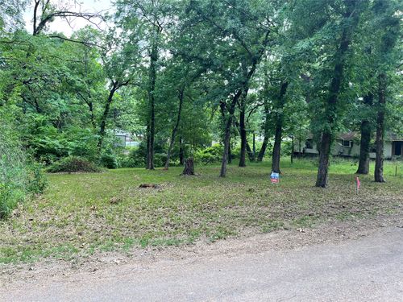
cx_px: 202
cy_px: 151
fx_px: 303
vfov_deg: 53.1
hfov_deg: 67.3
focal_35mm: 26
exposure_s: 1/376
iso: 50
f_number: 1.6
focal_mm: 5.1
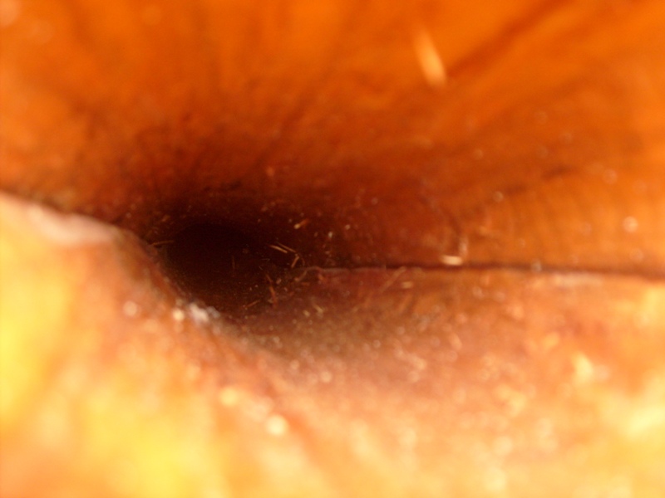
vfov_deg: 33.6
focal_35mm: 43
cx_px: 332
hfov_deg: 43.9
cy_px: 249
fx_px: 826
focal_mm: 7.2
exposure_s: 1/45
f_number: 3
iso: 100
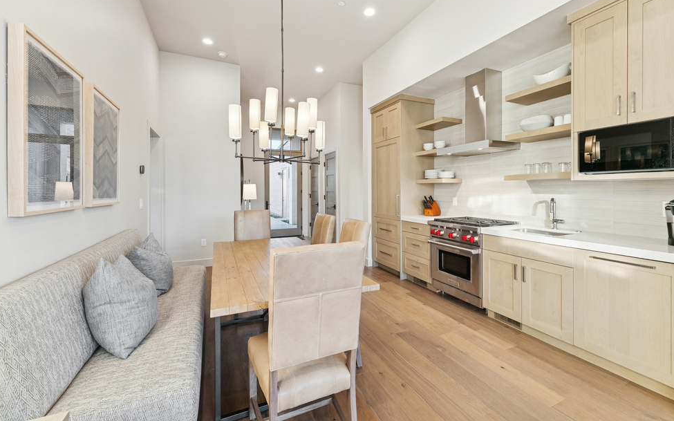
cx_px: 345
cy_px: 194
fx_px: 275
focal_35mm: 15
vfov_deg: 74.6
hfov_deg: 101.5
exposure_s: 1/30
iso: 640
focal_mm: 14
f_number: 8
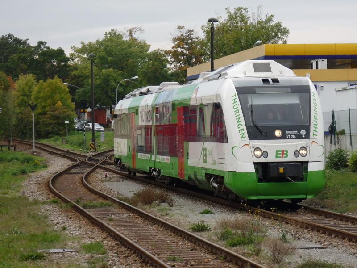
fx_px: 1361
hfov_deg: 14.9
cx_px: 178
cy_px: 134
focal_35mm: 132
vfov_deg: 11.2
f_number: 5.9
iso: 100
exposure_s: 1/125
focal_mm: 22
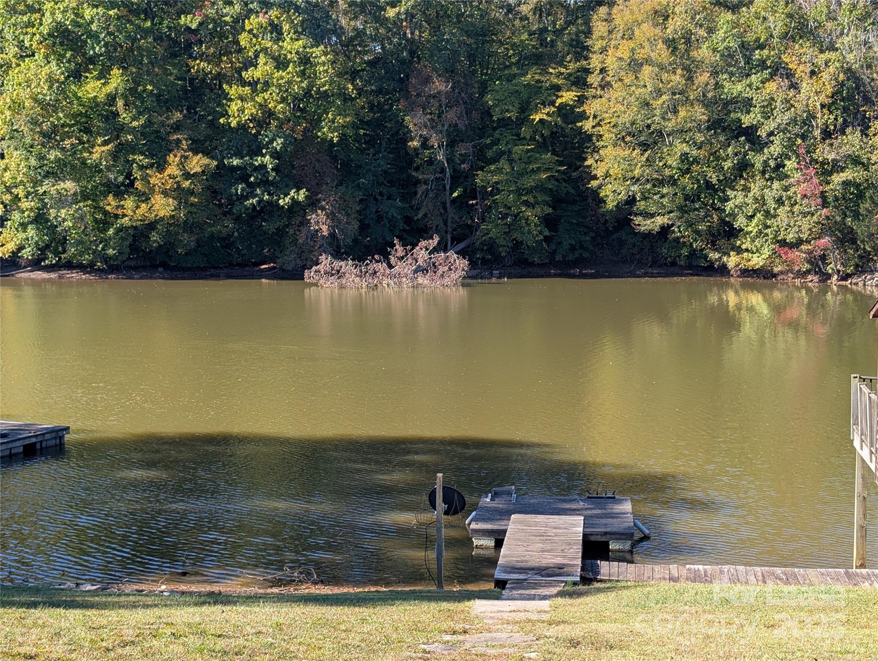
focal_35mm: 49
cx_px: 439
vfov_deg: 29.7
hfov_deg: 38.9
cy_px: 330
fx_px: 1245
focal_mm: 6.9
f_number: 1.68
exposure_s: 1/270
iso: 19
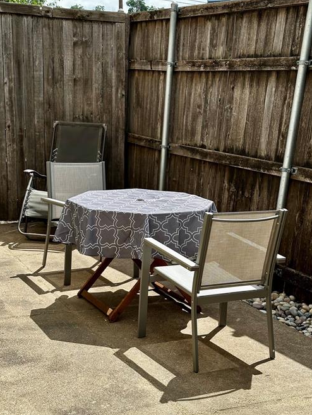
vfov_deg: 34.3
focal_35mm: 56
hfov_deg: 26.1
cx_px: 148
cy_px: 209
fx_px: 673
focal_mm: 6.86
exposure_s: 1/2890
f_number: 1.78
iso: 64
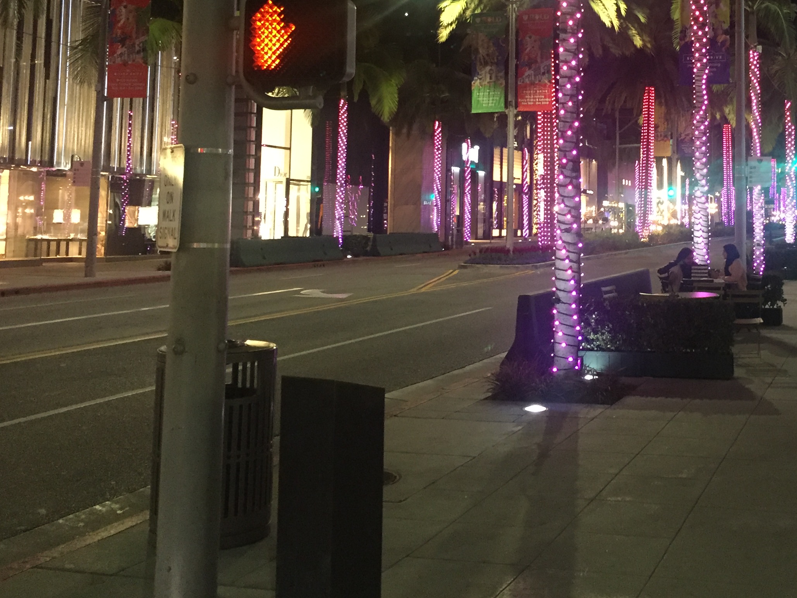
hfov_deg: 40.3
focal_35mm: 46
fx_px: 1059
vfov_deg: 30.8
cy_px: 133
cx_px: 582
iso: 250
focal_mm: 4.15
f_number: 2.2
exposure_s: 1/20
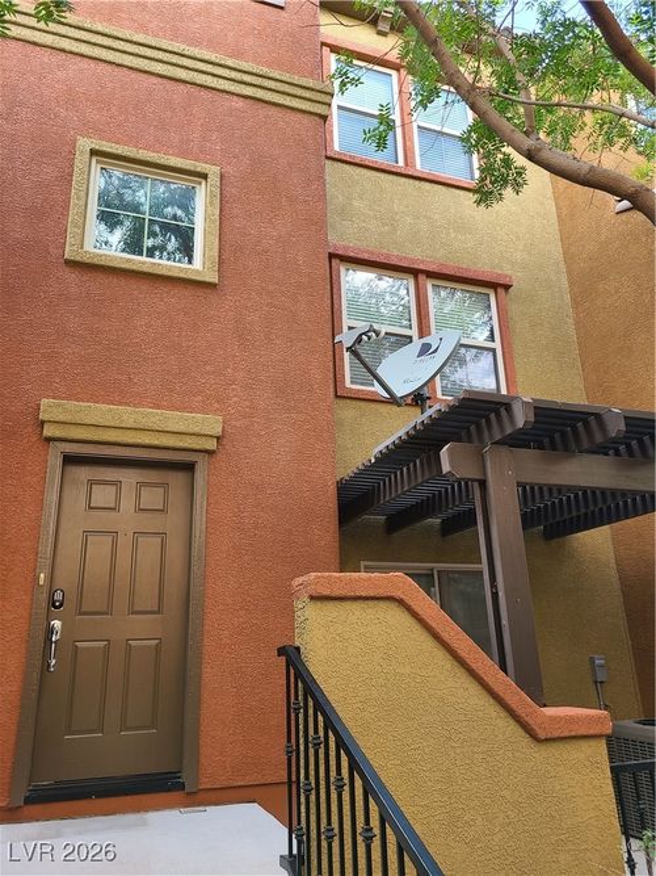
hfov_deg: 53.0
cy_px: 438
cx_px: 328
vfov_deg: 67.3
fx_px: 657
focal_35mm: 26
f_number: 1.8
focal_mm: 5.4
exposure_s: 1/119
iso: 50
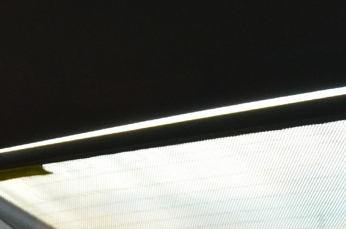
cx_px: 418
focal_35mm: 105
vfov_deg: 12.8
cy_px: 225
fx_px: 1007
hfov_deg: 18.5
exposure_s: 1/200
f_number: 3.5
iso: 1600
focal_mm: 18
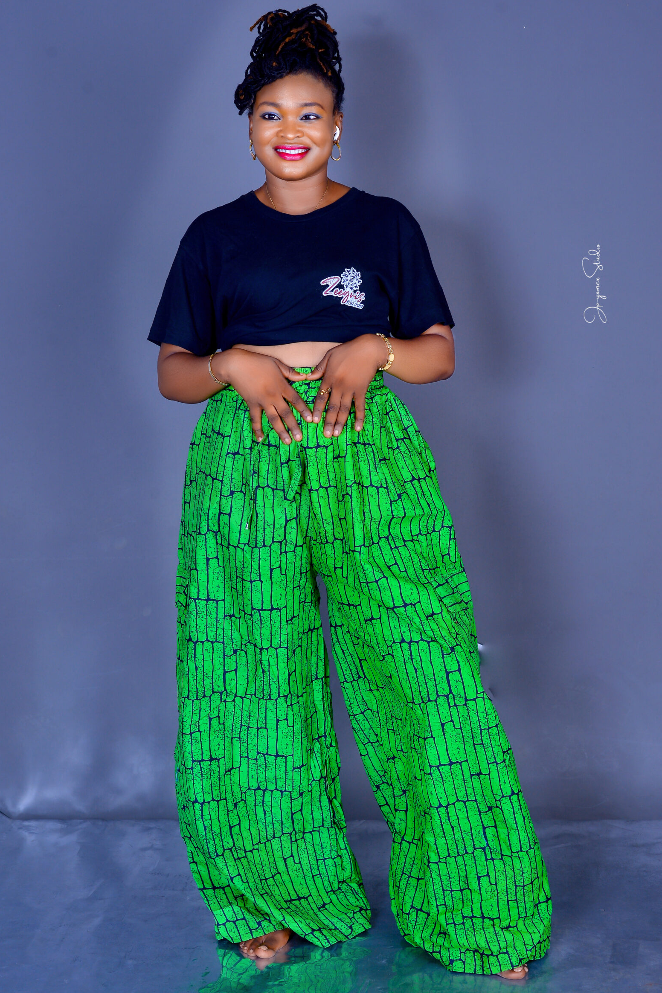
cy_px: 470
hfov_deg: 24.6
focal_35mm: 55
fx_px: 1517
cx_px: 321
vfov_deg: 36.2
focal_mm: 50
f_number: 6.3
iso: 140
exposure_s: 1/80
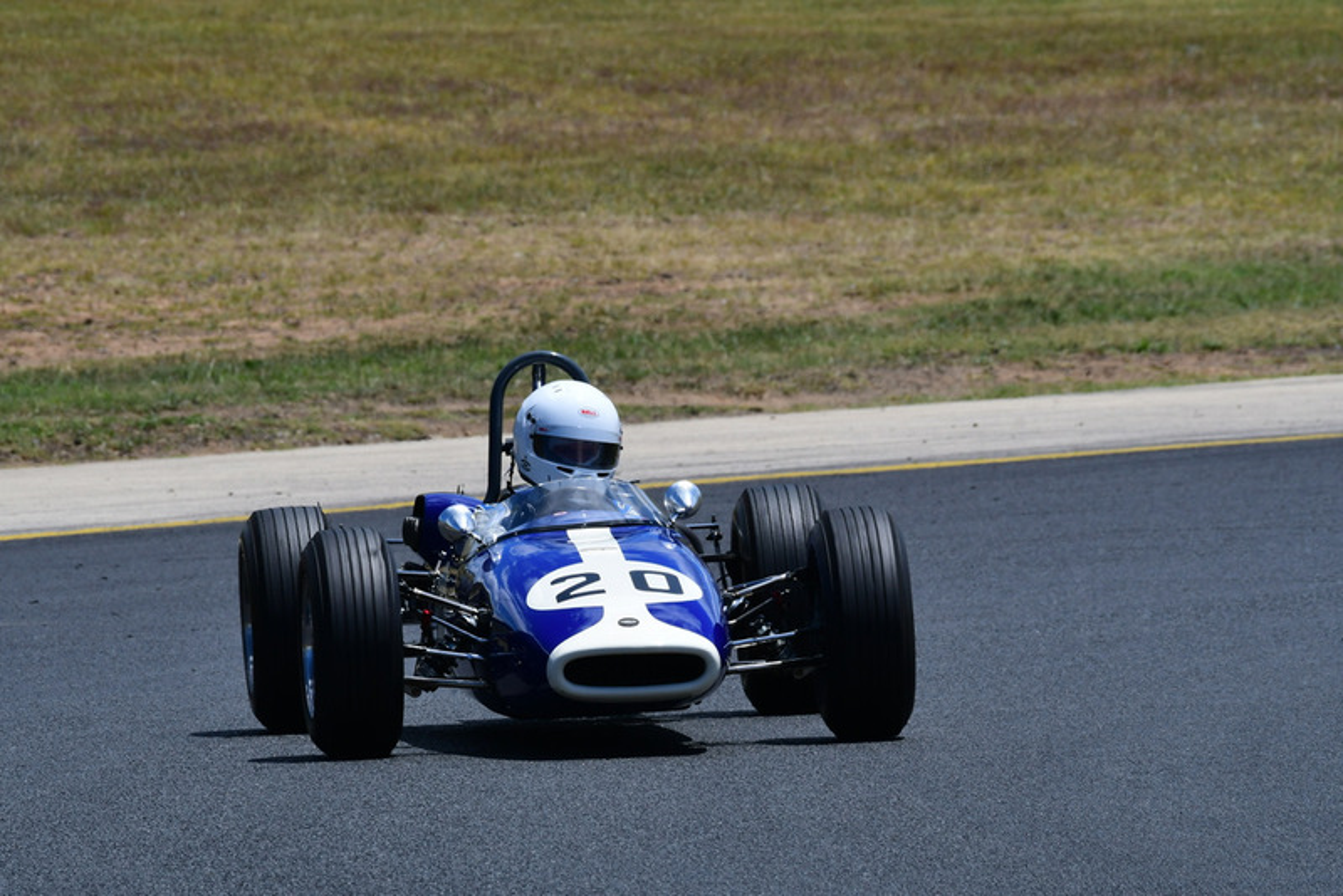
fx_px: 22390
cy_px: 448
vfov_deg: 2.3
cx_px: 672
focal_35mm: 600
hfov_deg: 3.4
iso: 320
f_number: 13
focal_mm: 400
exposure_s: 1/640
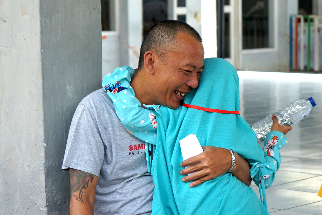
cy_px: 108
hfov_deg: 29.7
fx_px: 608
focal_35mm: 68
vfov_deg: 20.0
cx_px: 161
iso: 320
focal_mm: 68
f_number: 5.6
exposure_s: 1/250
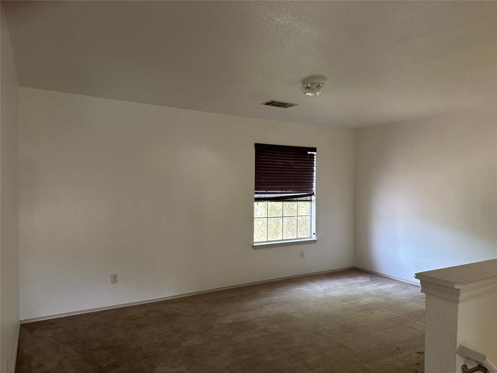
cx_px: 248
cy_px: 186
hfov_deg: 71.6
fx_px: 345
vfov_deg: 56.8
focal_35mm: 24
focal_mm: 6.86
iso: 400
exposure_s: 1/60
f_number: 1.78
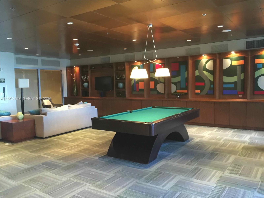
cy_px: 99
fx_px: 221
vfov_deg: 48.2
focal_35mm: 29
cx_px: 132
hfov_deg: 61.7
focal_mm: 4.15
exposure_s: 1/4
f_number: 2.2
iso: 125
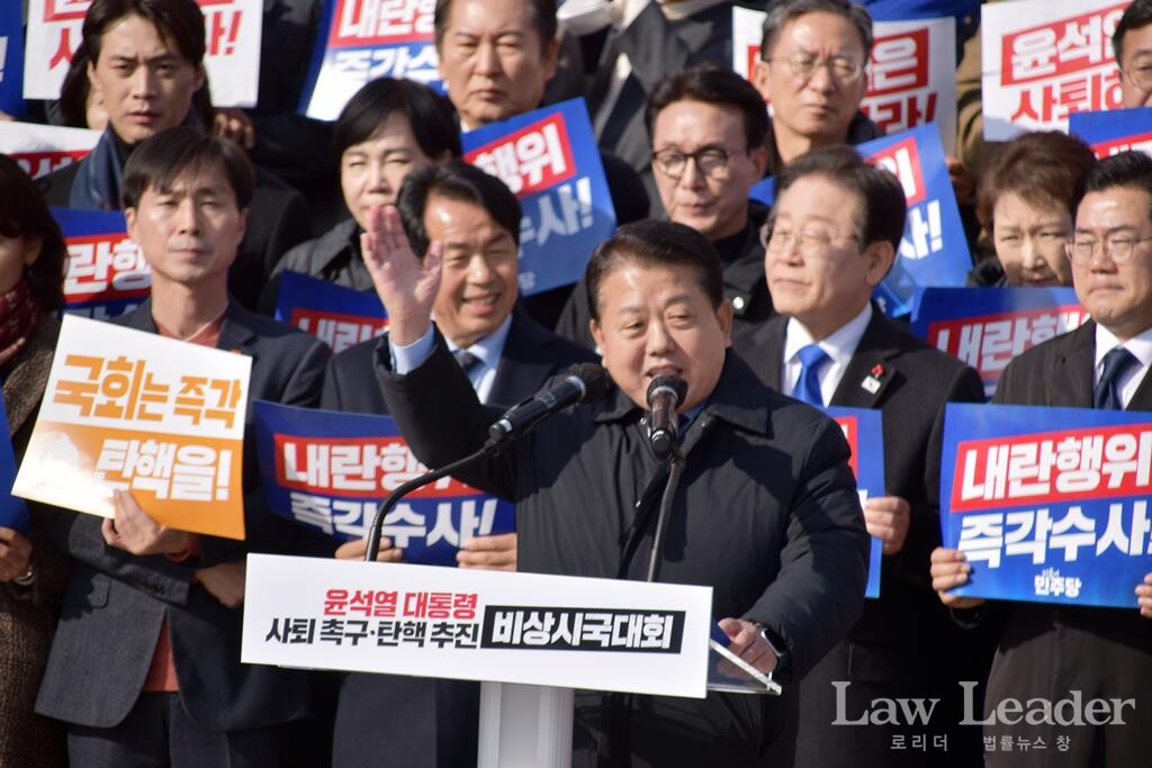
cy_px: 384
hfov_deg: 6.9
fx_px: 9601
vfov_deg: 4.6
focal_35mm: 300
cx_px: 576
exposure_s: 1/640
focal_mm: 200
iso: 100
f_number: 6.3
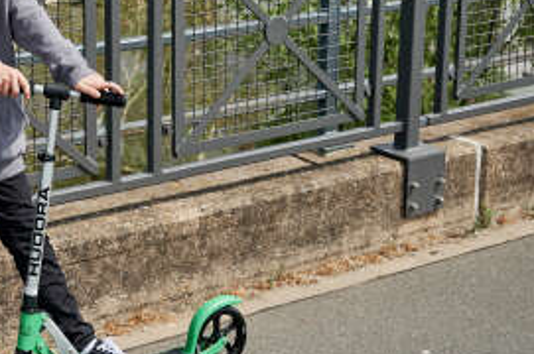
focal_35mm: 85
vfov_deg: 15.9
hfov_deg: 23.5
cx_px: 97
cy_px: 66
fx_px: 1259
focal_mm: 32
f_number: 3.2
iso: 320
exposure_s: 1/5000
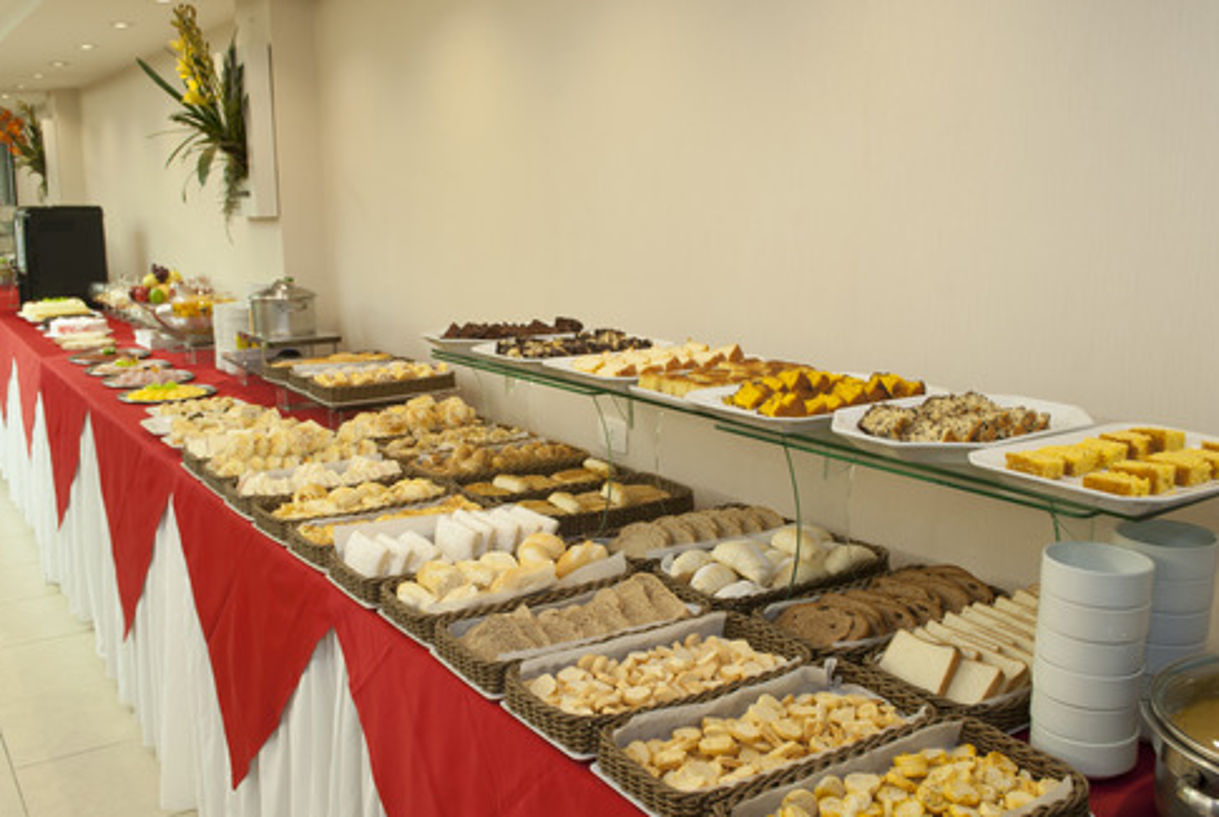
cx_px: 611
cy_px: 411
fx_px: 1153
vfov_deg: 39.0
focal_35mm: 34
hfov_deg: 55.7
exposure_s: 1
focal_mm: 22
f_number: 7.1
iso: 100
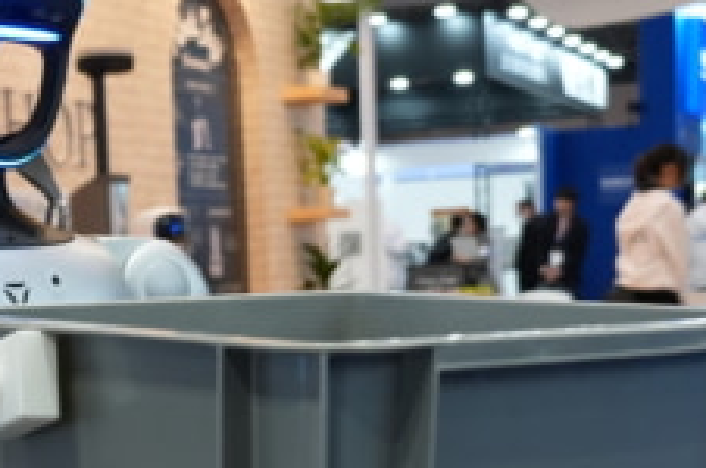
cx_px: 100
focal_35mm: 85
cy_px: 507
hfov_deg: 23.4
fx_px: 1665
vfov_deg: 15.6
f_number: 4
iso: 1000
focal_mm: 18
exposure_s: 1/160
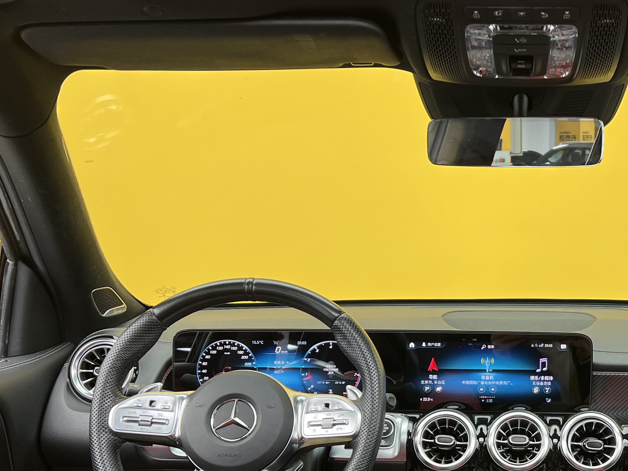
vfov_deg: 26.8
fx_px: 980
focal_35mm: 54
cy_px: 339
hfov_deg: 34.3
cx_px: 519
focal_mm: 5.7
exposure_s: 1/100
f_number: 1.5
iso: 50
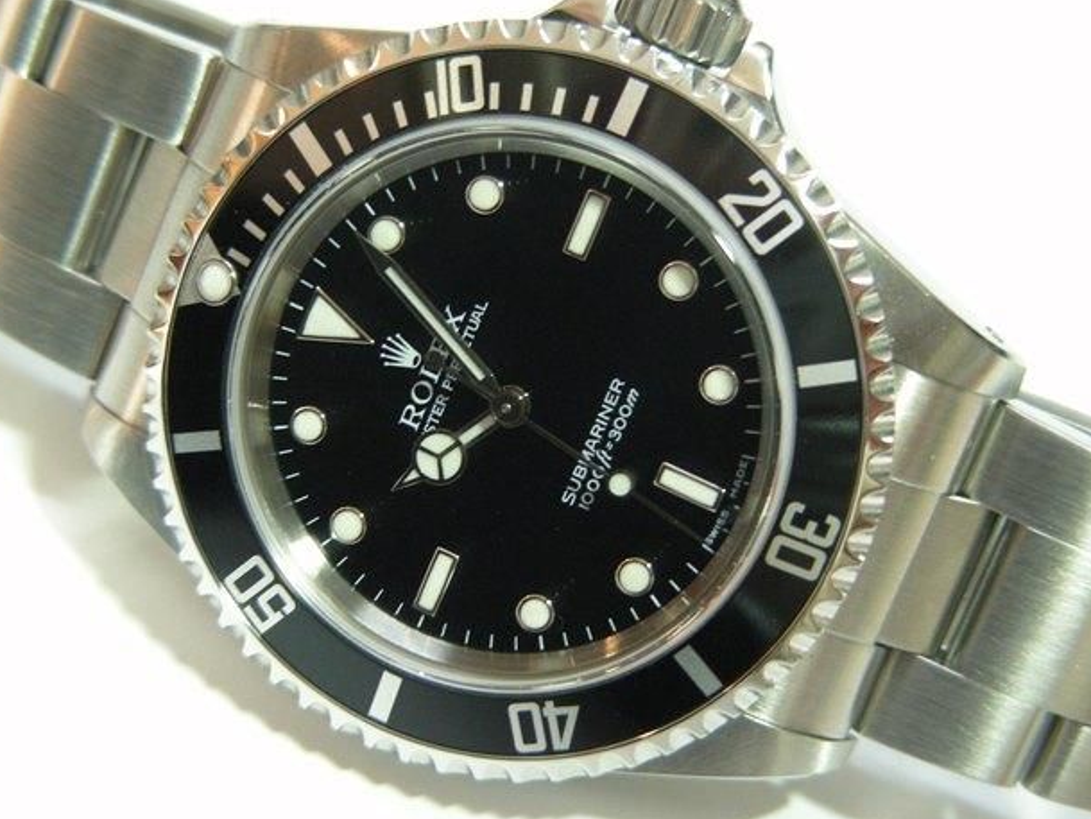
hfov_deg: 23.6
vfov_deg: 17.8
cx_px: 548
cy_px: 394
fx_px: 2616
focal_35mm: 83
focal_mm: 13.2
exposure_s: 1/15.2
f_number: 3.5
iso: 200
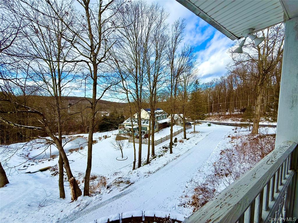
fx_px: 121
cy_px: 112
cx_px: 149
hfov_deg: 102.1
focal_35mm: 14
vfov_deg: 85.7
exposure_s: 1/1497
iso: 50
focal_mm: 2.22
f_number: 2.2
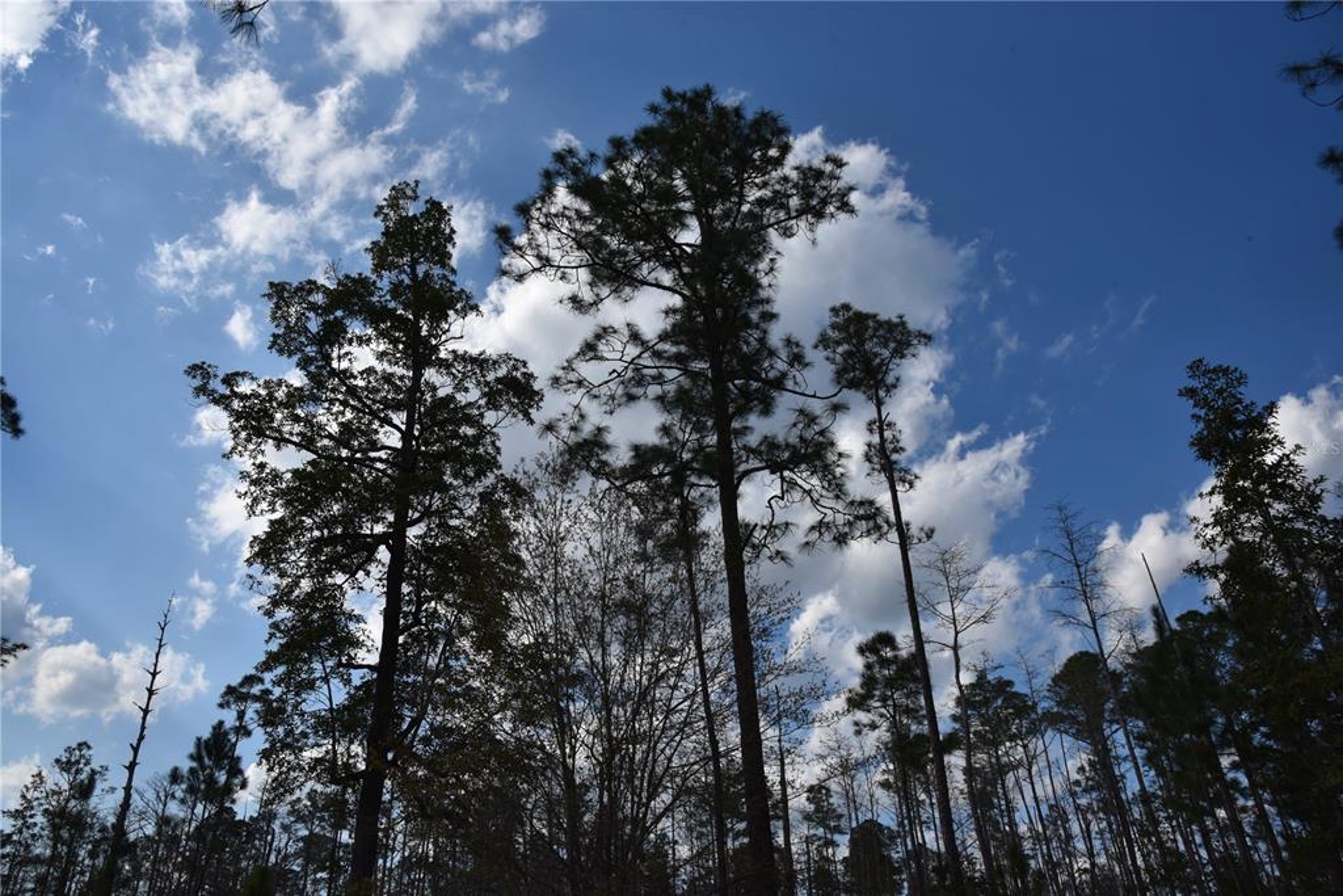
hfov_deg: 73.7
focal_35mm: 24
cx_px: 672
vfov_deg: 53.1
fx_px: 895
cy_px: 448
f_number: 16
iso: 1250
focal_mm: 24
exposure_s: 1/1600
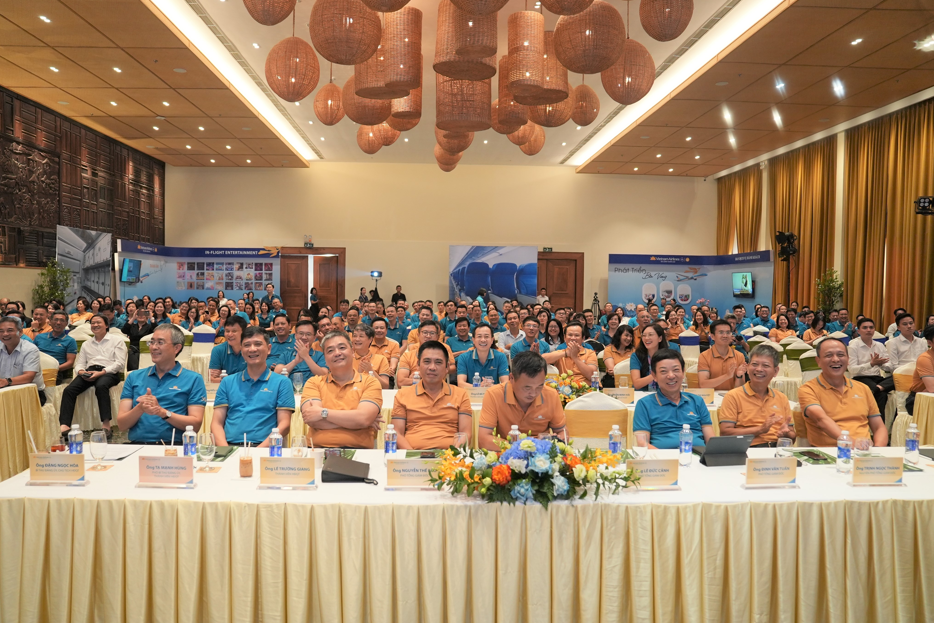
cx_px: 457
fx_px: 649
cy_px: 319
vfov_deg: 51.3
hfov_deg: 71.5
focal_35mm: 25
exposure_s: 1/160
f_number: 2.8
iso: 1250
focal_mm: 24
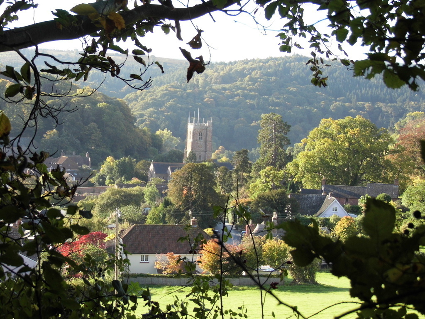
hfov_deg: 27.4
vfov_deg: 20.7
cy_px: 160
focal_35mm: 71
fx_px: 872
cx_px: 212
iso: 100
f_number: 3.7
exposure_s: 1/200
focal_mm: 12.8
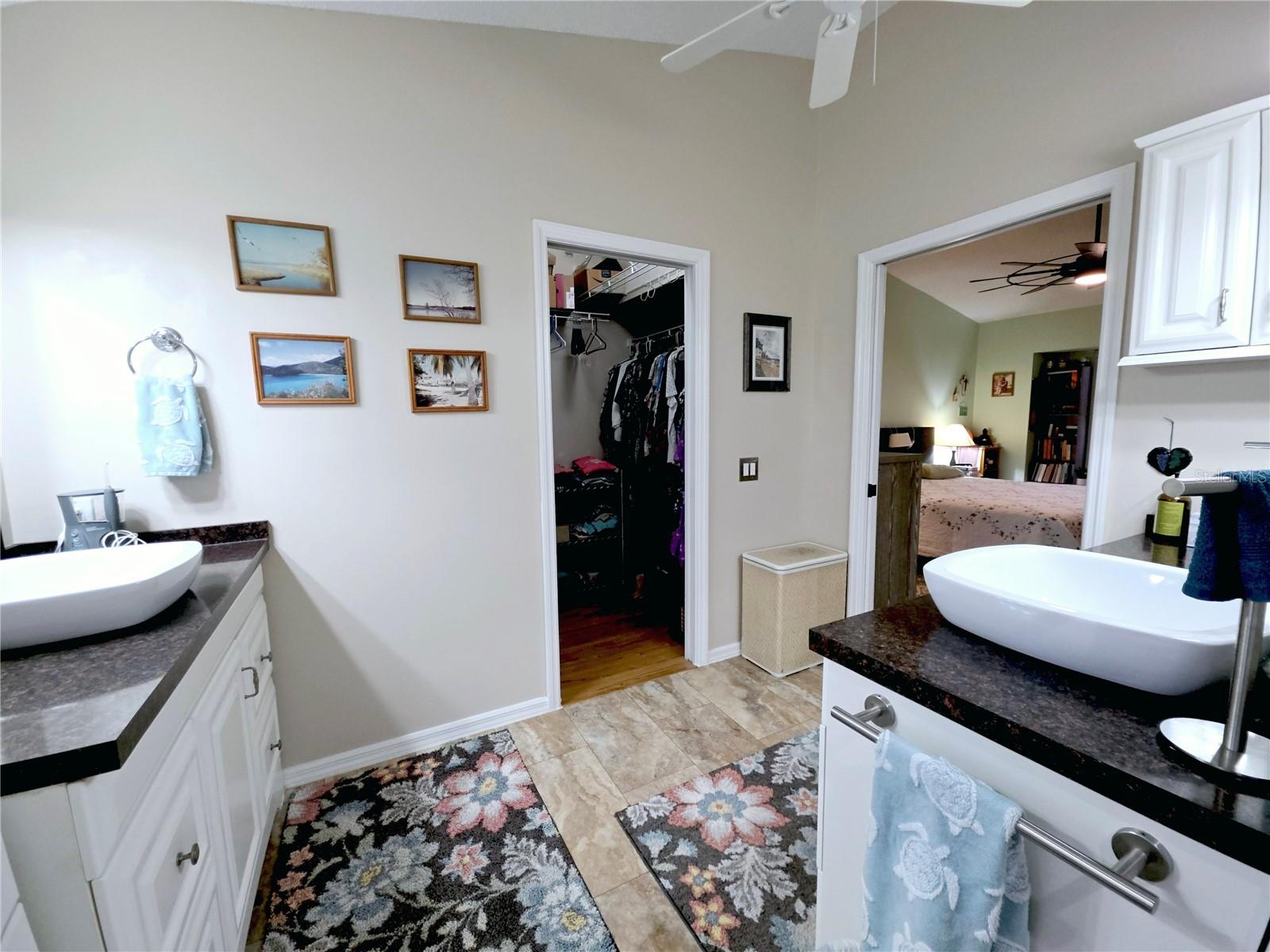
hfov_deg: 106.2
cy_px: 476
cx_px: 635
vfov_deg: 89.9
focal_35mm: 13
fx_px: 477
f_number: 1.9
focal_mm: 2.2
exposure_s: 1/120
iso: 250
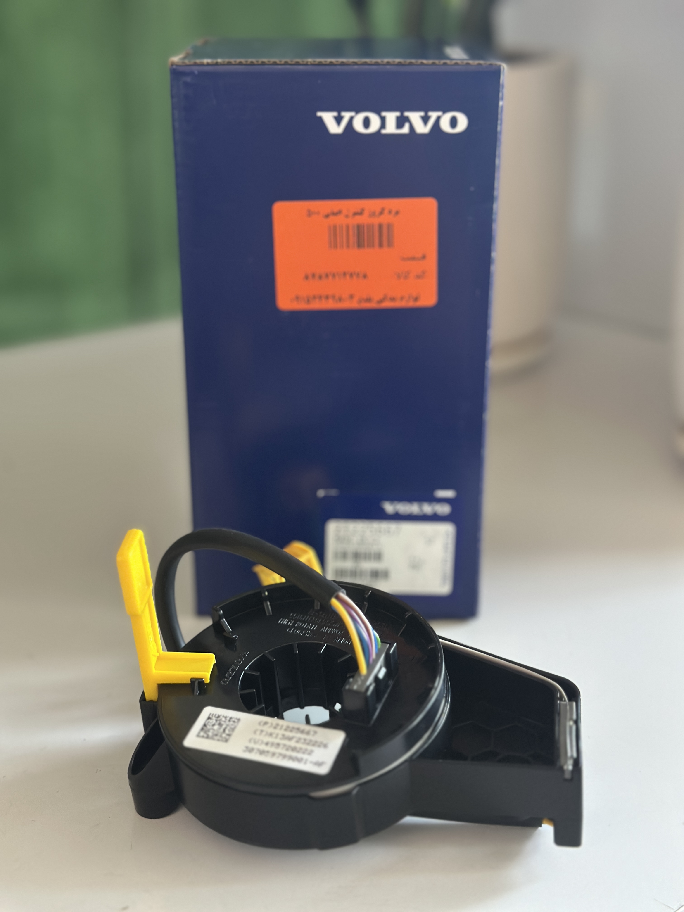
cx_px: 342
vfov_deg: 39.7
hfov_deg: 30.3
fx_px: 1265
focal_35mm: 48
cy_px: 456
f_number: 1.78
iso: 400
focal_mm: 6.86
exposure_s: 1/47
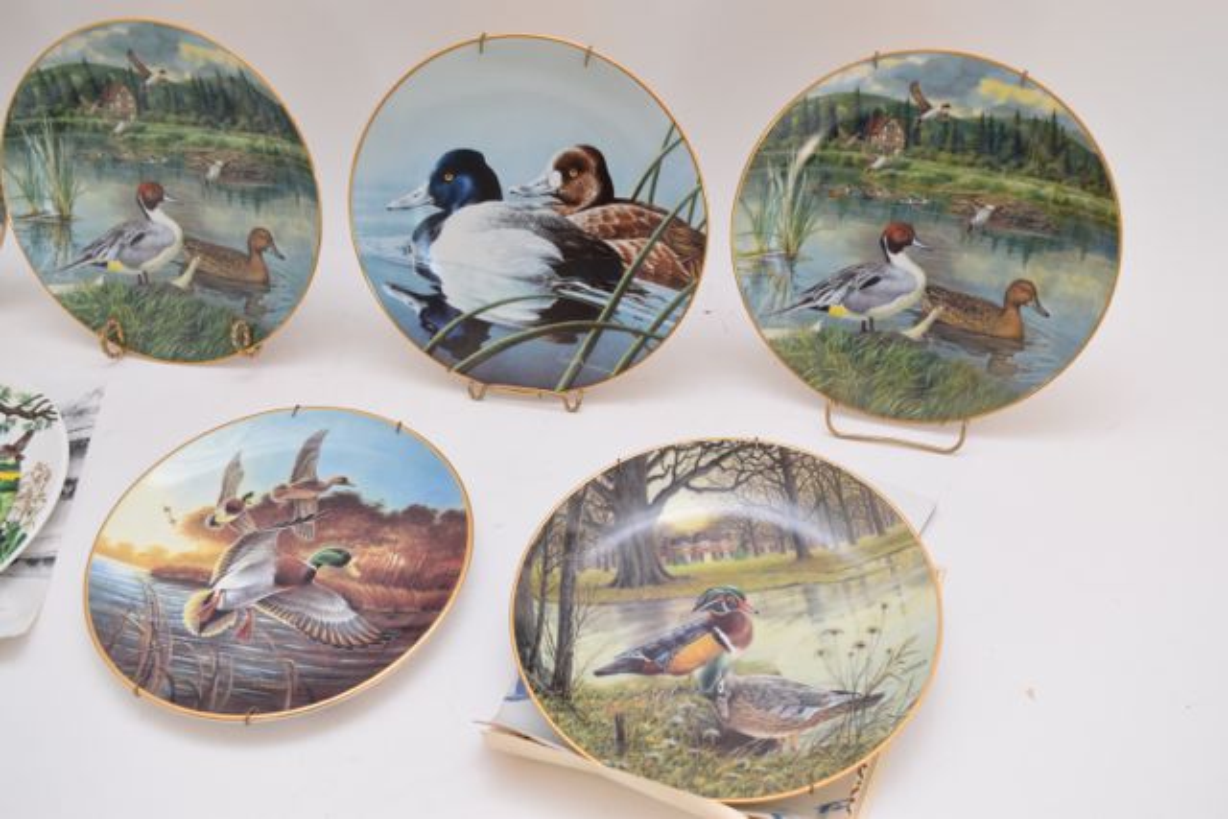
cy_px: 410
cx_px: 614
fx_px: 1433
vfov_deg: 31.9
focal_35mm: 42
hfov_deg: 46.4
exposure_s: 1/125
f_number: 5.6
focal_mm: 28
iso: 800
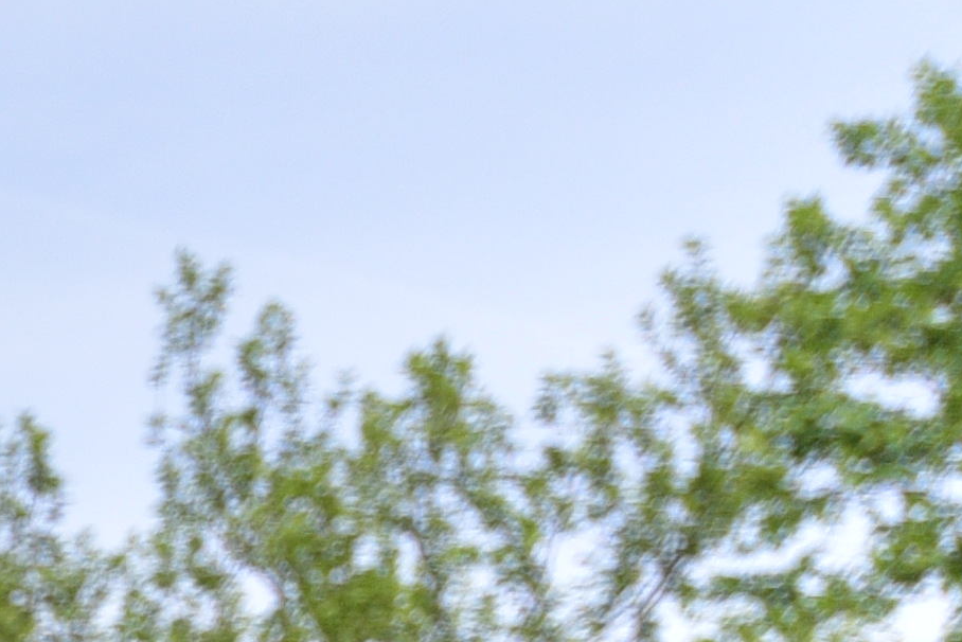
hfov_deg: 8.1
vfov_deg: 6.1
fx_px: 5667
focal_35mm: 212
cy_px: 1727
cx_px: -2035
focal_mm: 32
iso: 400
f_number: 5.6
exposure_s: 1/1250
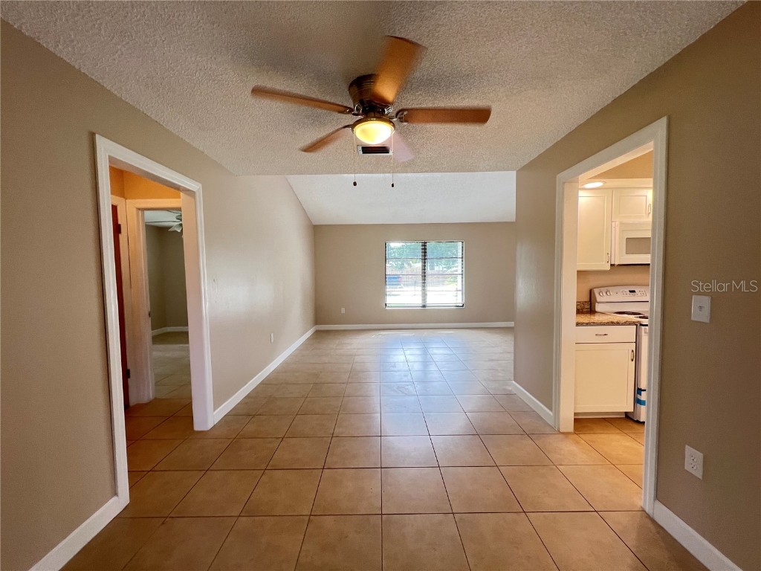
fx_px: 286
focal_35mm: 13
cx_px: 380
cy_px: 286
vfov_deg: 89.9
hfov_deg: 106.2
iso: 160
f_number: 1.8
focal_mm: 1.57
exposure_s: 1/60
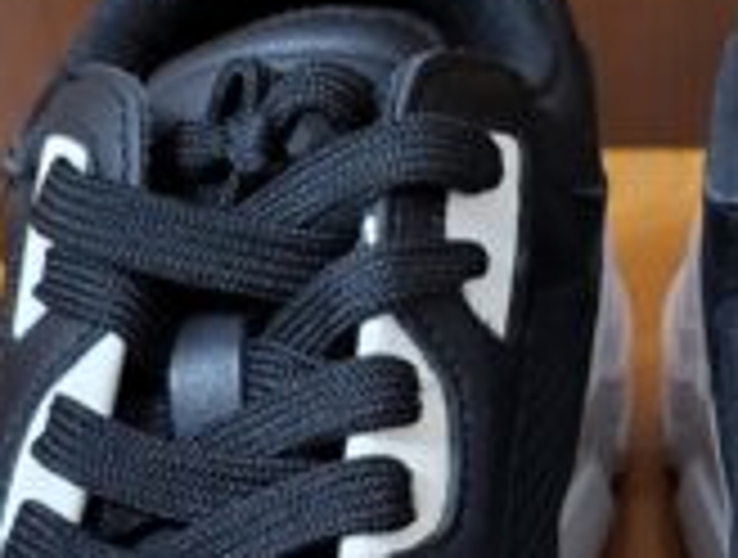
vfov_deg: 17.2
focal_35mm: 81
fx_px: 1732
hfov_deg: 23.8
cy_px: 727
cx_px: 572
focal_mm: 5.4
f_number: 1.8
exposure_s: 1/33
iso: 640
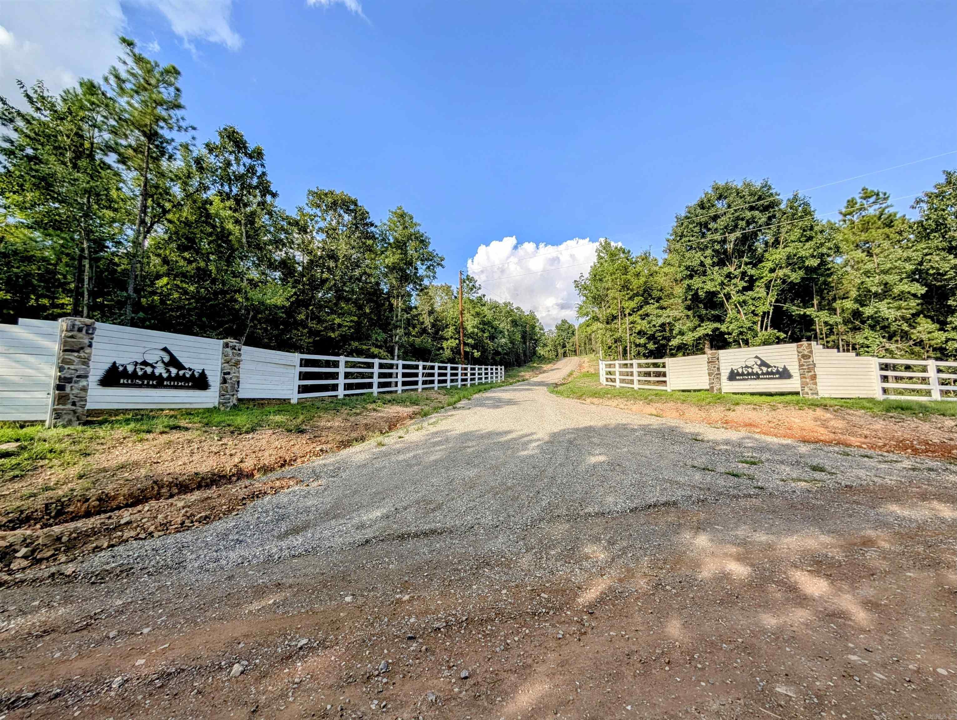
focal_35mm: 12
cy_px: 360
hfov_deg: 110.5
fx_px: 332
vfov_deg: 94.6
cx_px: 478
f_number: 1.7
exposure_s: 1/2342
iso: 54
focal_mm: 2.02
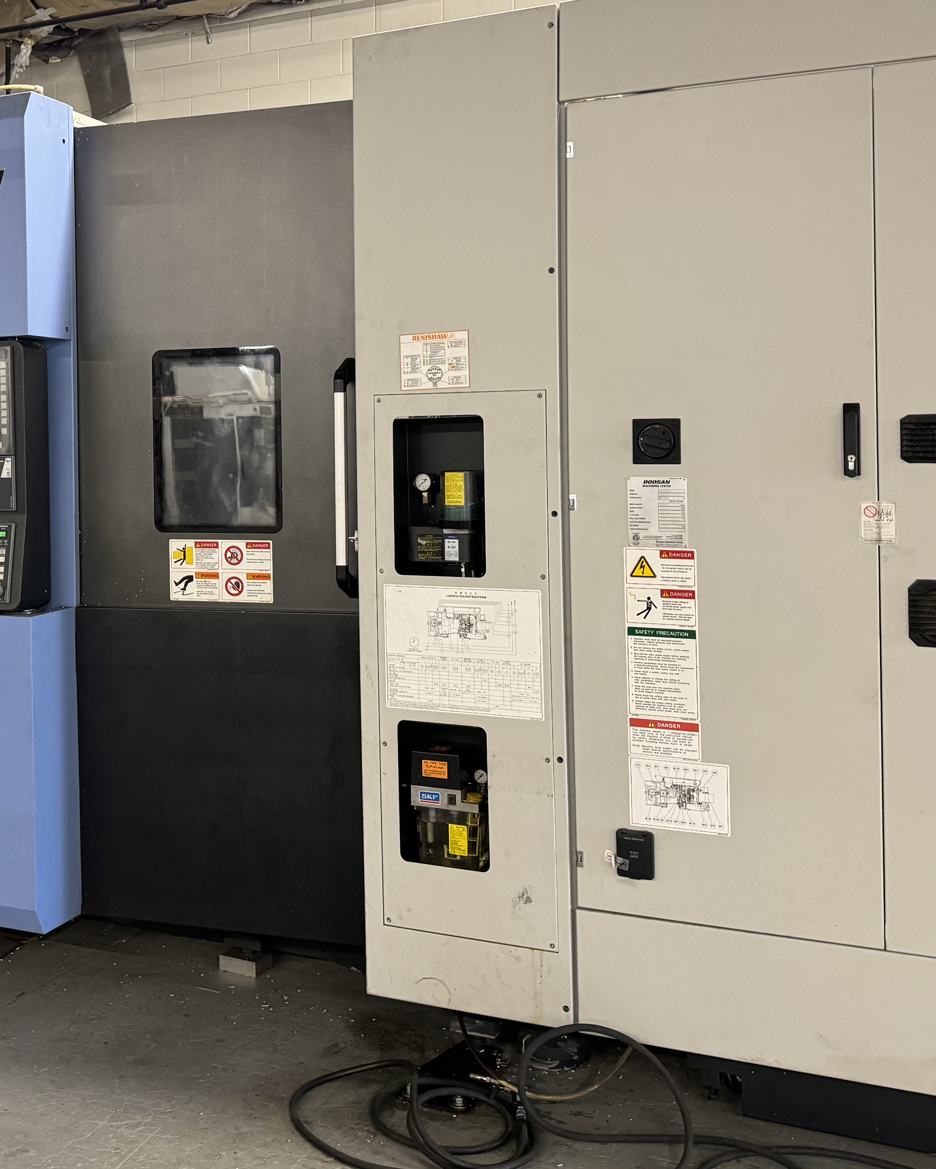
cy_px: 427
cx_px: 203
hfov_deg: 34.7
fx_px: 1454
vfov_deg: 43.4
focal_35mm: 42
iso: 320
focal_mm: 6.76
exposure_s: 1/60
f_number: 1.78
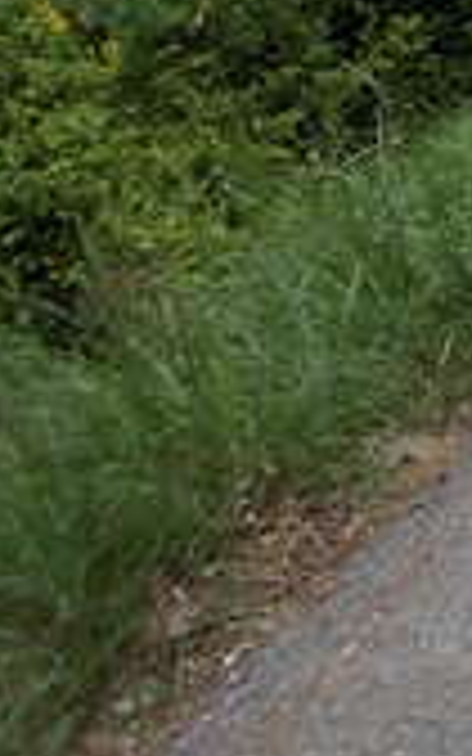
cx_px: 1110
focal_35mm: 106
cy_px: -104
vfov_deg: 18.8
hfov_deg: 10.7
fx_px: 2182
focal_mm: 4
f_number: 5.4
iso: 80
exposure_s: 1/320
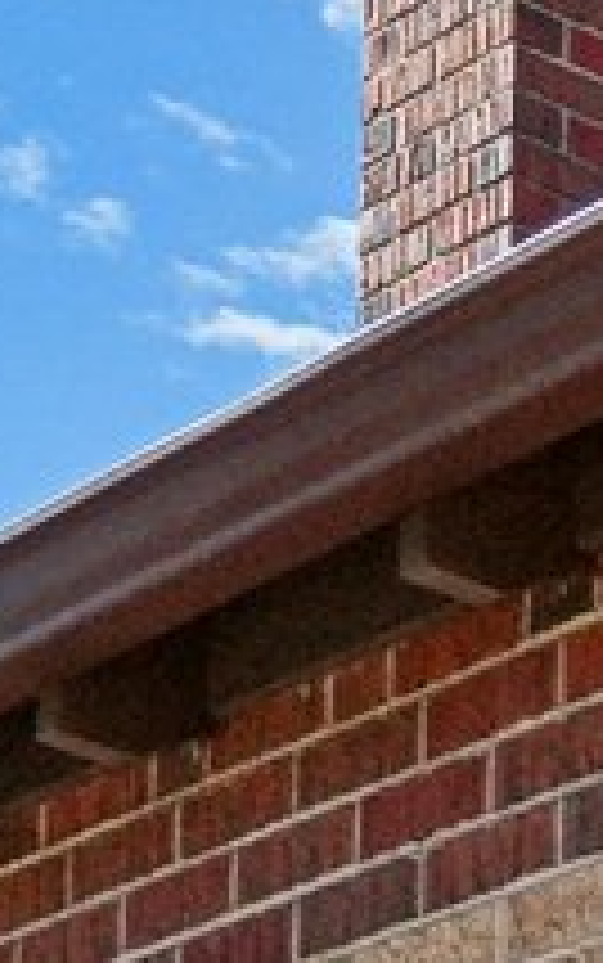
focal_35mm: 146
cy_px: 2311
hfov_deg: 8.0
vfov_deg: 11.7
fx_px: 3834
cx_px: 1624
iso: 400
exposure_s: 1/1250
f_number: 8
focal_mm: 10
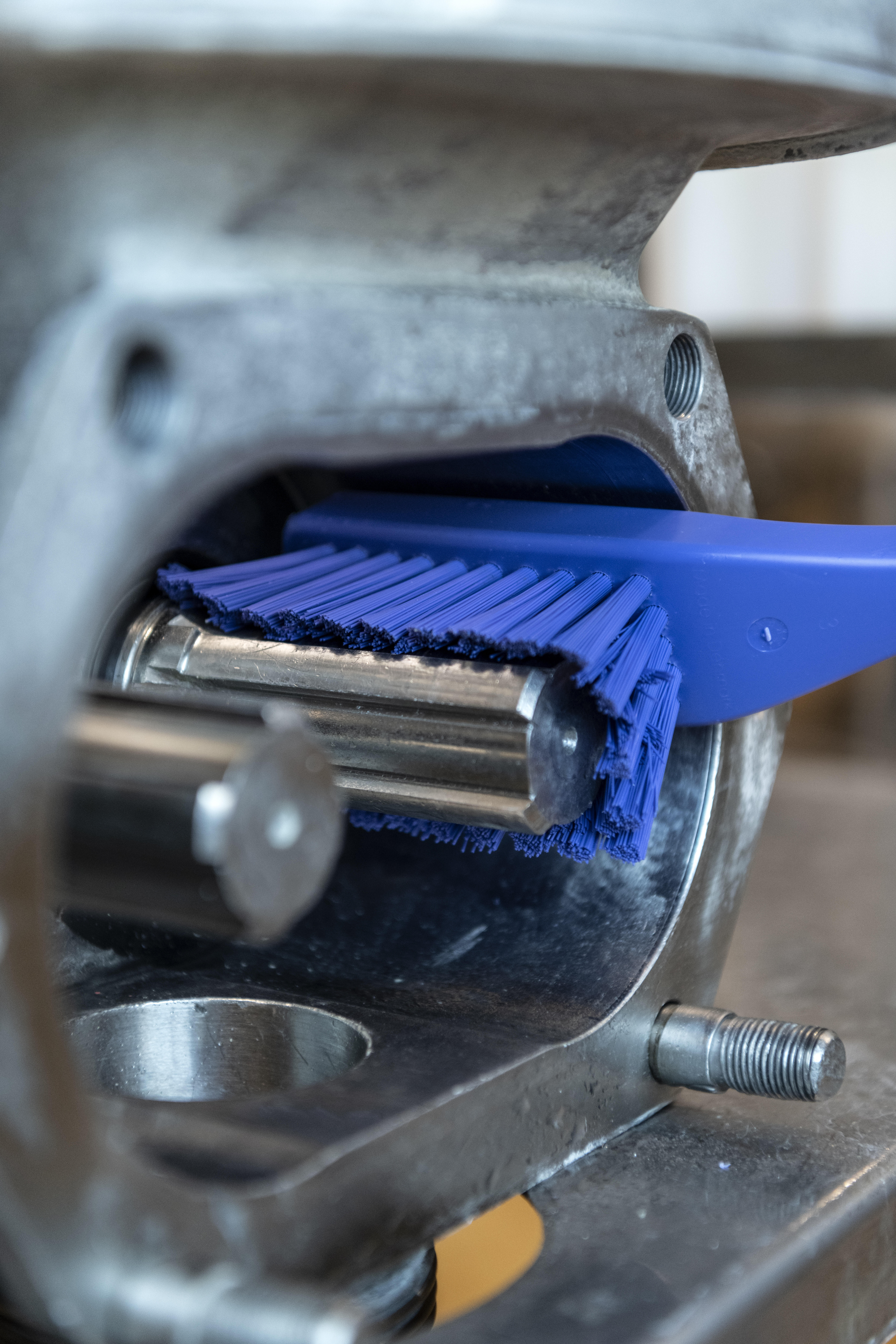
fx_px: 2314
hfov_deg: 21.9
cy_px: 672
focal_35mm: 62
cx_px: 448
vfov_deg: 32.4
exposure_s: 1/100
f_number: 3.5
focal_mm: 62
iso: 1000
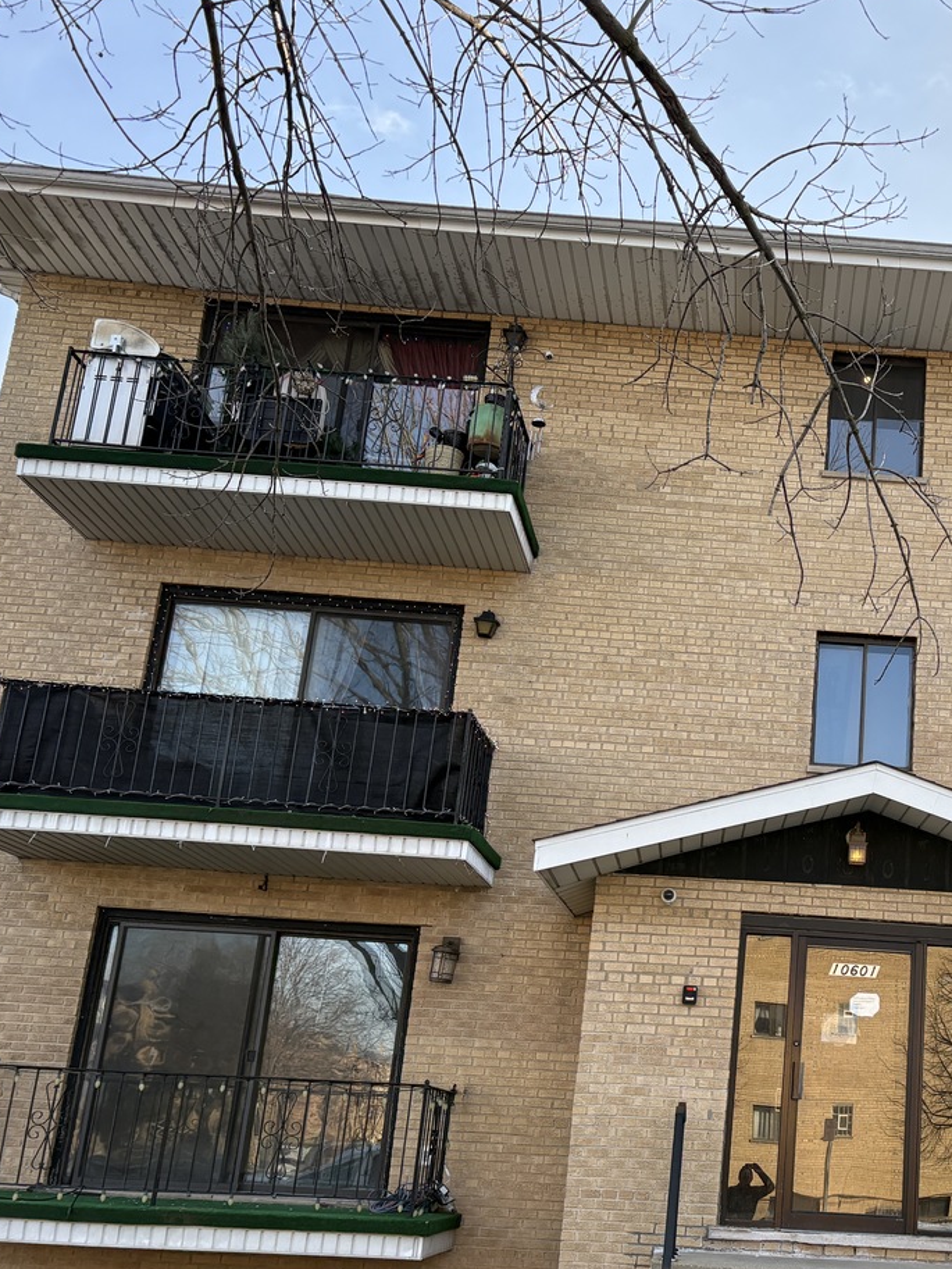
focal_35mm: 41
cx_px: 846
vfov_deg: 45.7
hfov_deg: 33.4
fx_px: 1503
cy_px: 713
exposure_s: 1/873
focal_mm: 5.96
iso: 64
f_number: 1.6
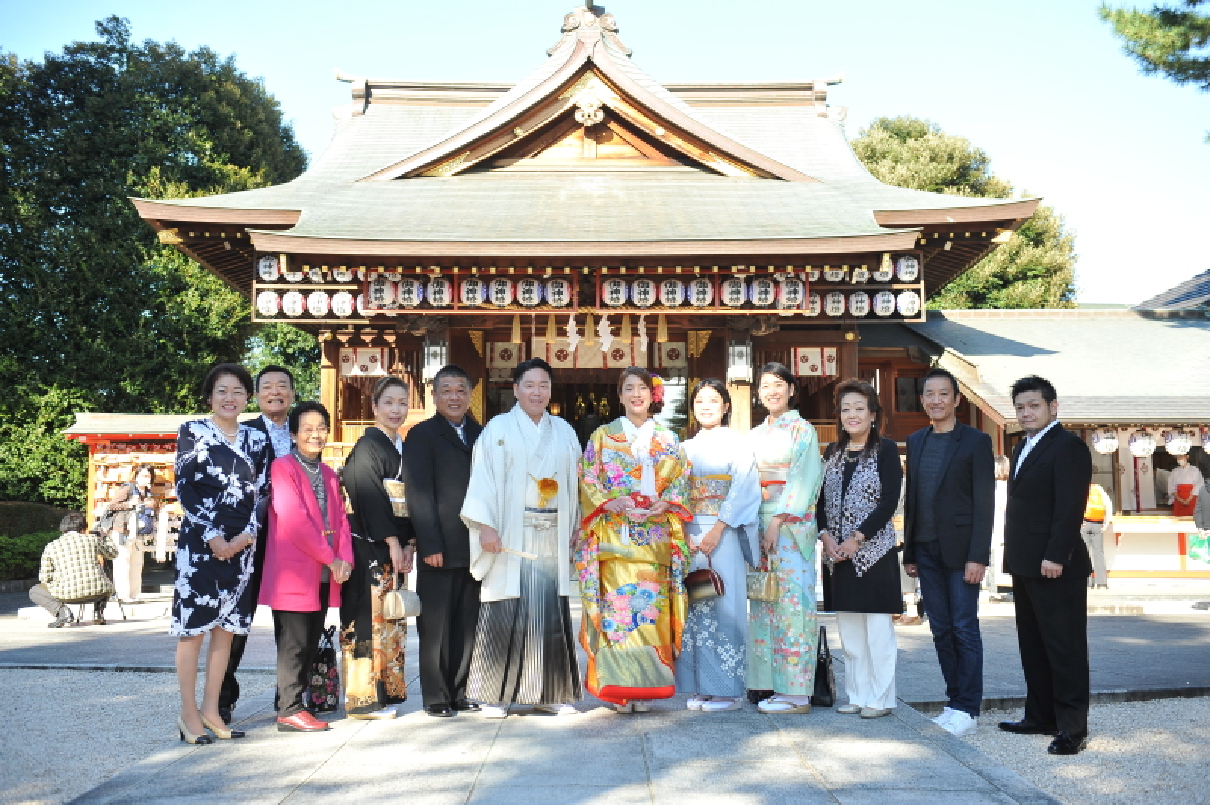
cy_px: 402
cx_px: 605
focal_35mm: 38
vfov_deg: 35.0
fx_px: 1276
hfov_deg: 50.7
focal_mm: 38
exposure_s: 1/1000
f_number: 4
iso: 640
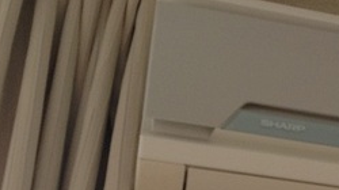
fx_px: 1095
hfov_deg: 16.4
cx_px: 468
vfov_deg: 9.6
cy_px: 286
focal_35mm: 122
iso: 80
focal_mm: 4.28
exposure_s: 1/114
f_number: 2.4
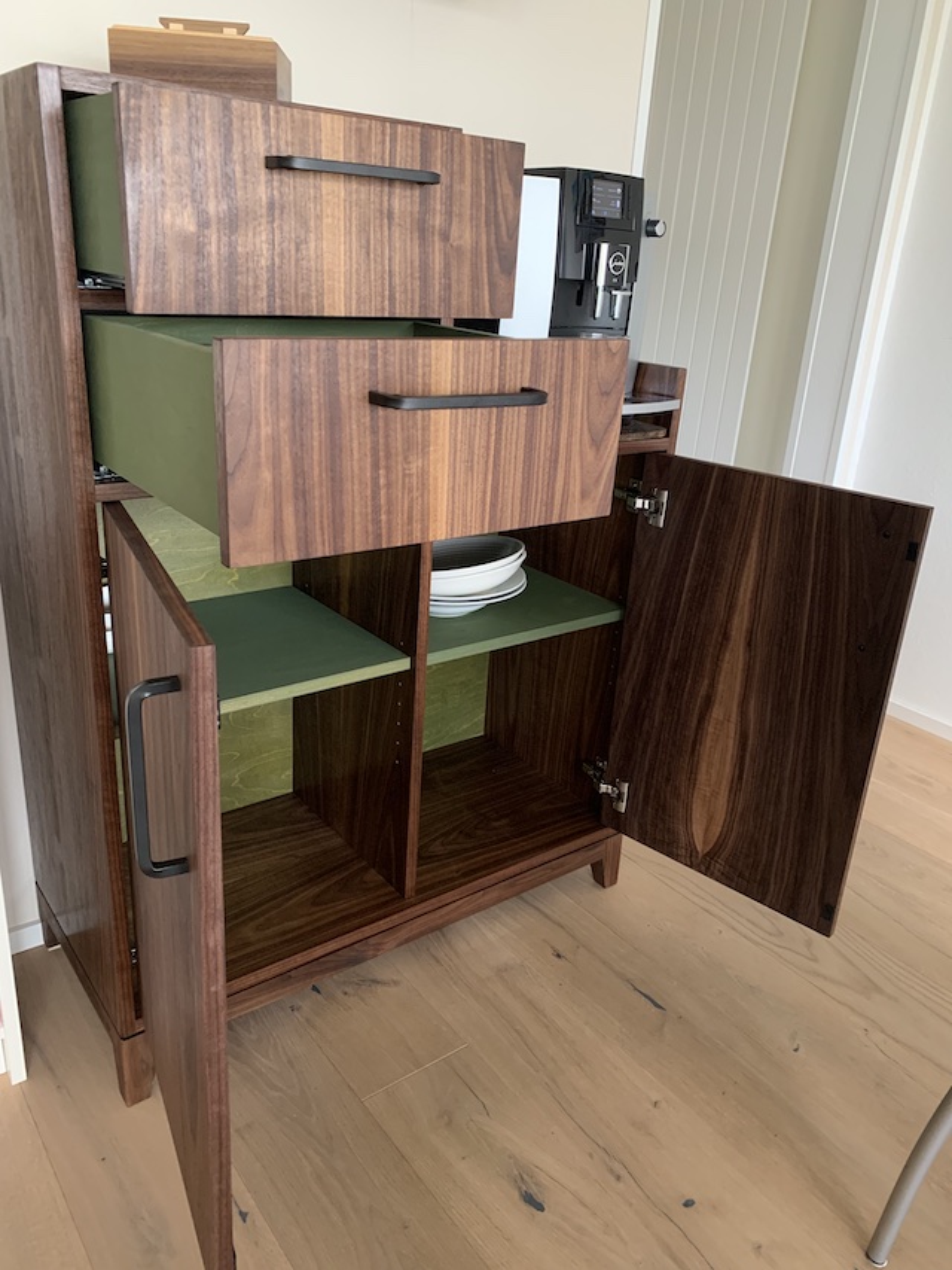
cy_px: 635
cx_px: 476
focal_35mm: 26
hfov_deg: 53.1
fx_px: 953
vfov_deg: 67.3
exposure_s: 1/60
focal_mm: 4.25
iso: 400
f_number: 1.8
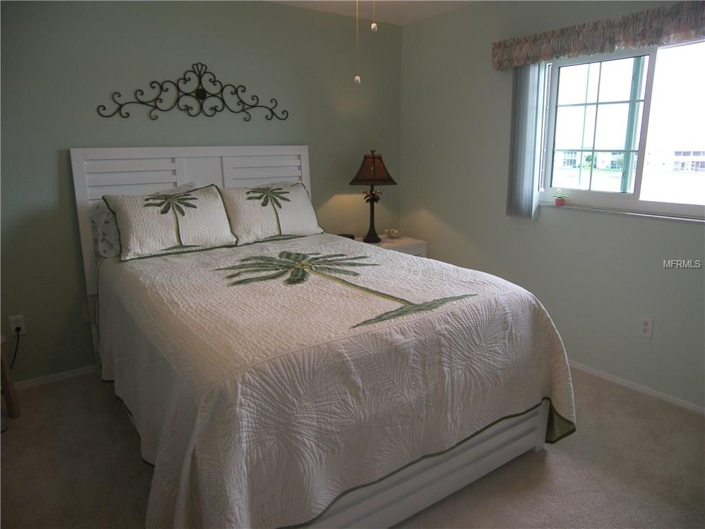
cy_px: 264
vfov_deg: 56.8
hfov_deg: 71.6
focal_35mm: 24
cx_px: 352
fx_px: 489
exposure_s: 1/100
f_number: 2.8
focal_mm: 5
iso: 100
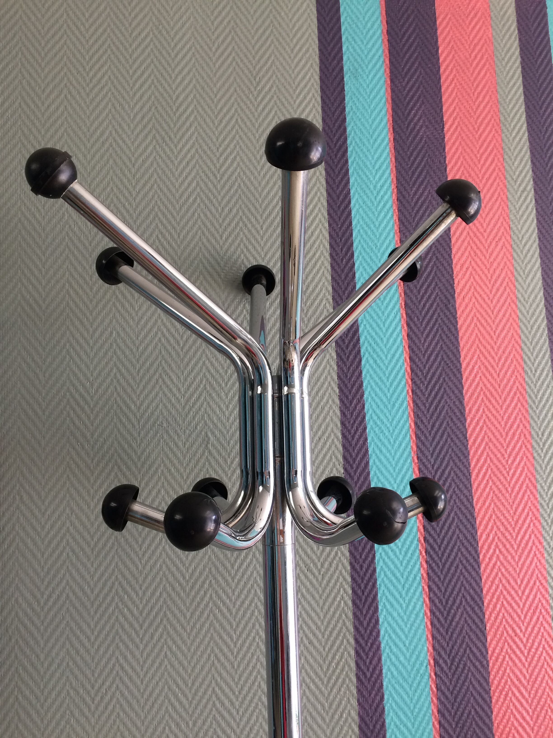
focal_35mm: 29
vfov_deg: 61.7
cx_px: 276
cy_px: 369
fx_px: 618
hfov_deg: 48.2
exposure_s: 1/33
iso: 40
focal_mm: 4.15
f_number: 2.2
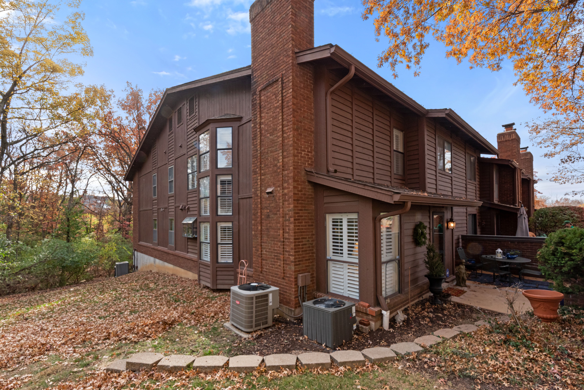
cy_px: 195
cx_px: 292
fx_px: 243
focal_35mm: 15
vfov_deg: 77.4
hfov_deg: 100.4
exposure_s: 1/200
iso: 800
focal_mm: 15
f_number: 9
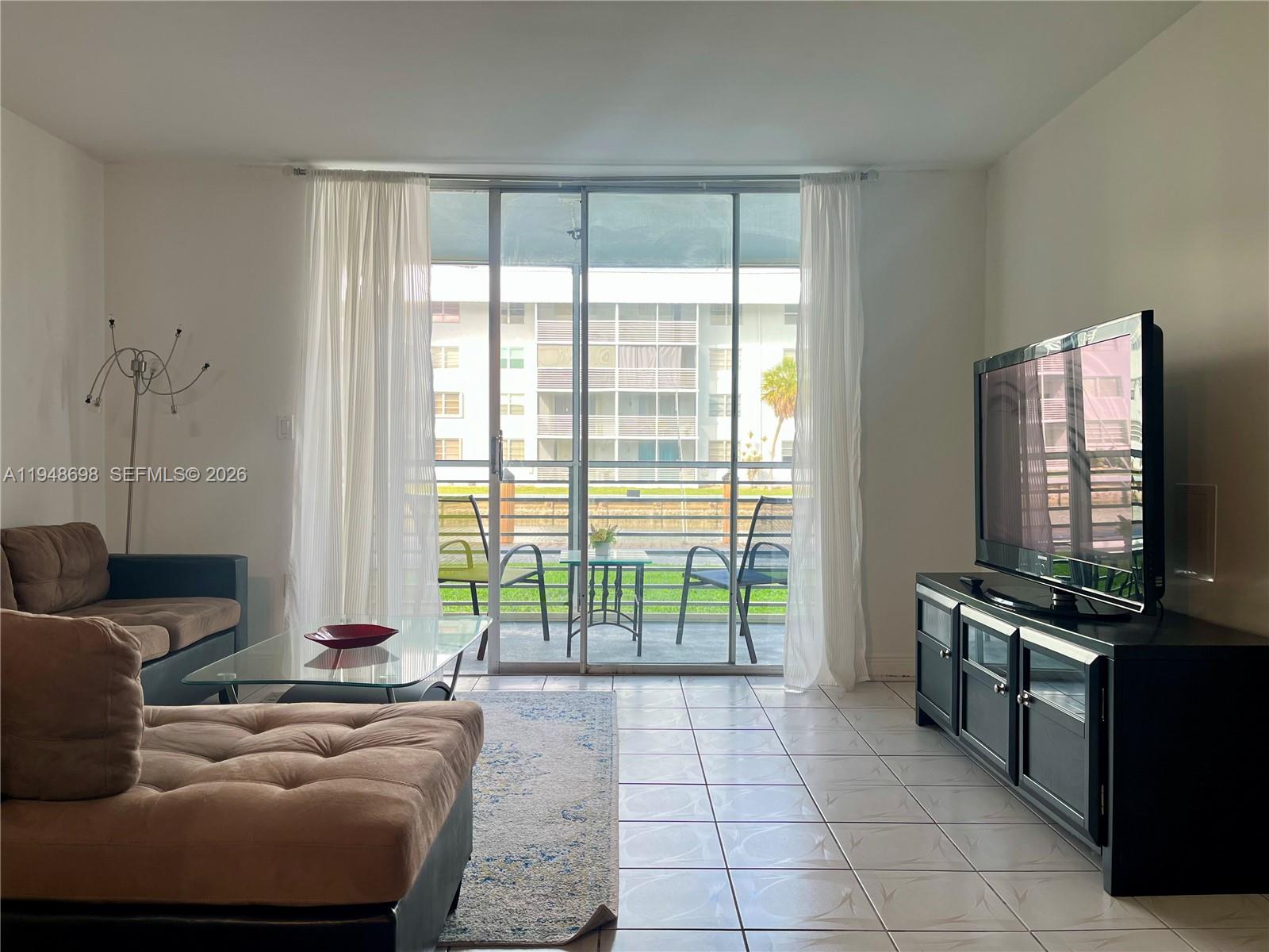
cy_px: 476
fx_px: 953
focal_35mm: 26
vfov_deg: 53.1
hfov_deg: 67.3
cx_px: 634
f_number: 1.6
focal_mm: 5.1
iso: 40
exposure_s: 1/159
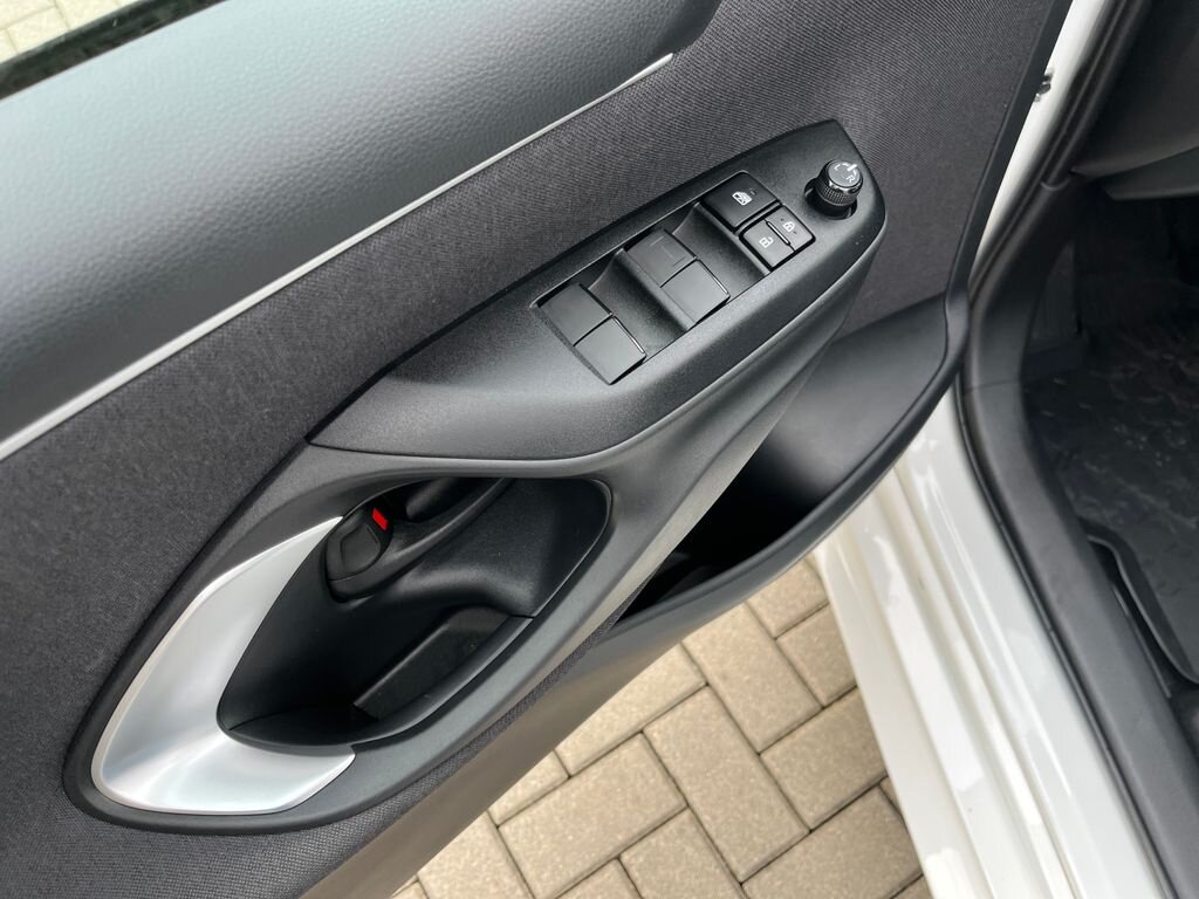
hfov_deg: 67.3
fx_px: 901
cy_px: 450
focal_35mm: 26
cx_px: 600
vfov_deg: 53.1
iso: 50
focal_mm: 5.1
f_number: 1.6
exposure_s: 1/153
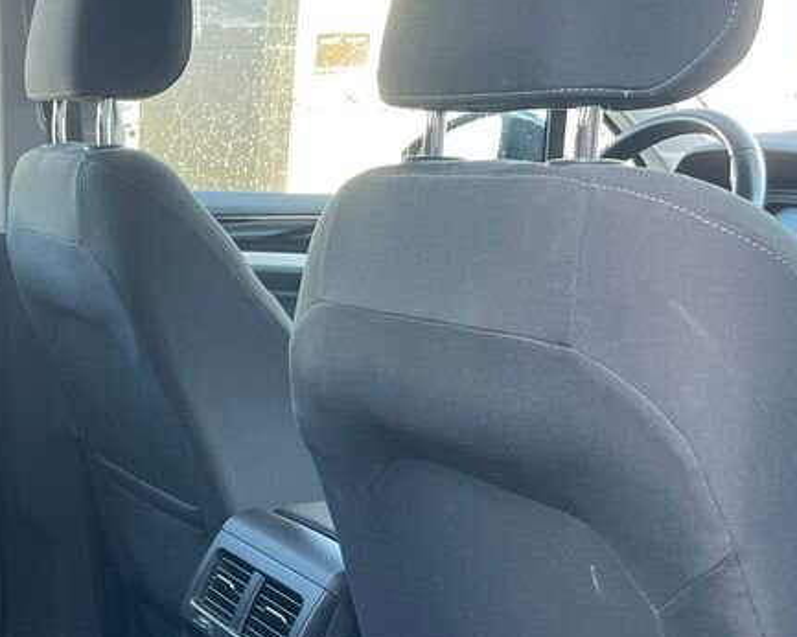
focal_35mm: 60
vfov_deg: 24.5
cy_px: 604
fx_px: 1415
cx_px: -42
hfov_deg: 29.0
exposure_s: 1/121
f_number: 1.6
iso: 125
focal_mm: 5.1
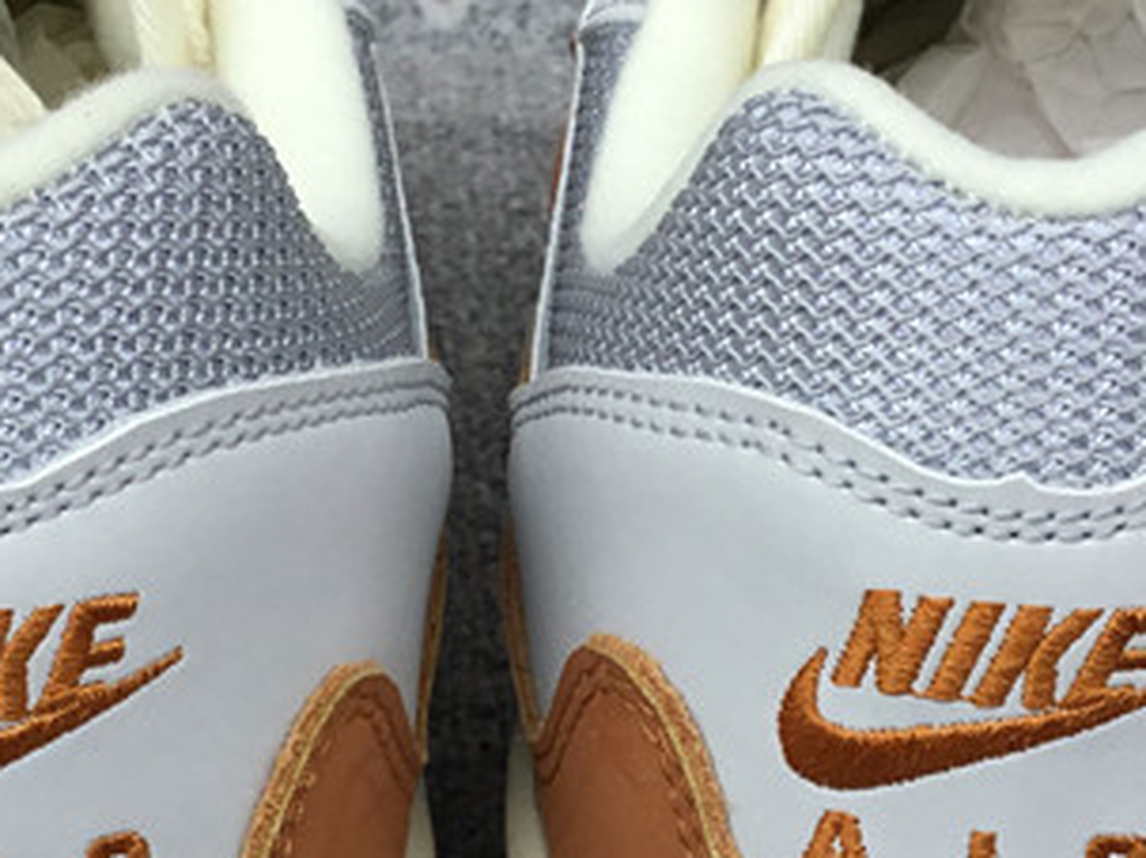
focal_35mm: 92
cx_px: 560
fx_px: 3045
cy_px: 489
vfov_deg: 16.0
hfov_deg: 21.3
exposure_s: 1/532
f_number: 2.4
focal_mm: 3.3
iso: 25
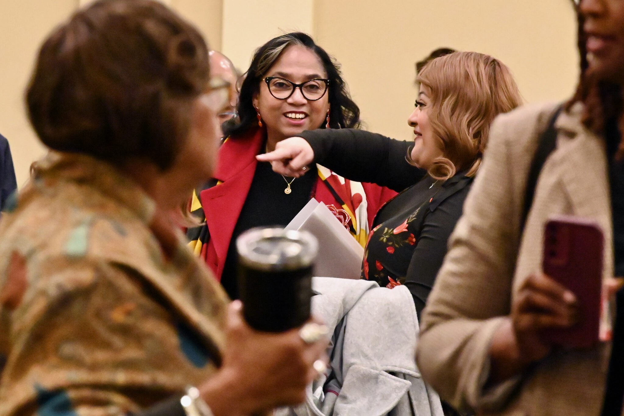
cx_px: 312
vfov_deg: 6.9
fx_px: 3467
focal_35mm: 200
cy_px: 208
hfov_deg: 10.3
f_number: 8
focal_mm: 200
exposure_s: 1/200
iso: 20000
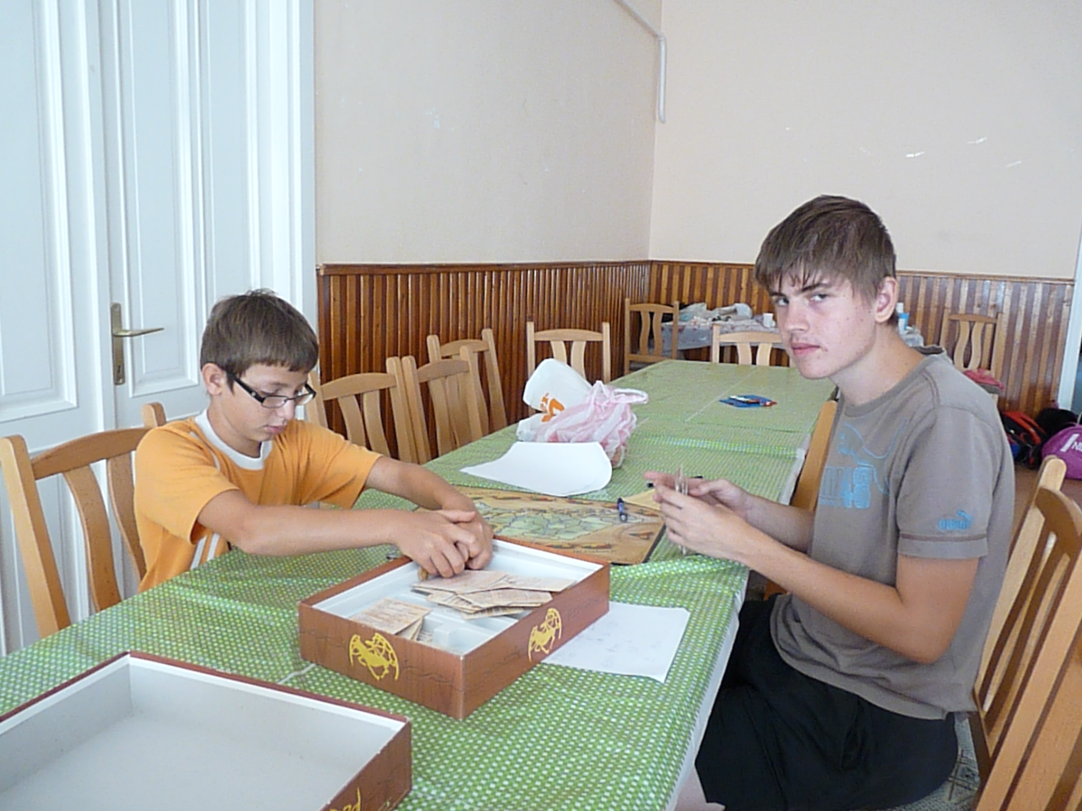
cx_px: 541
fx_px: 844
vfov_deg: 51.4
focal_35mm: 27
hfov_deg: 65.3
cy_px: 406
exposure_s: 1/60
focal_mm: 4.8
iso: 800
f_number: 2.8
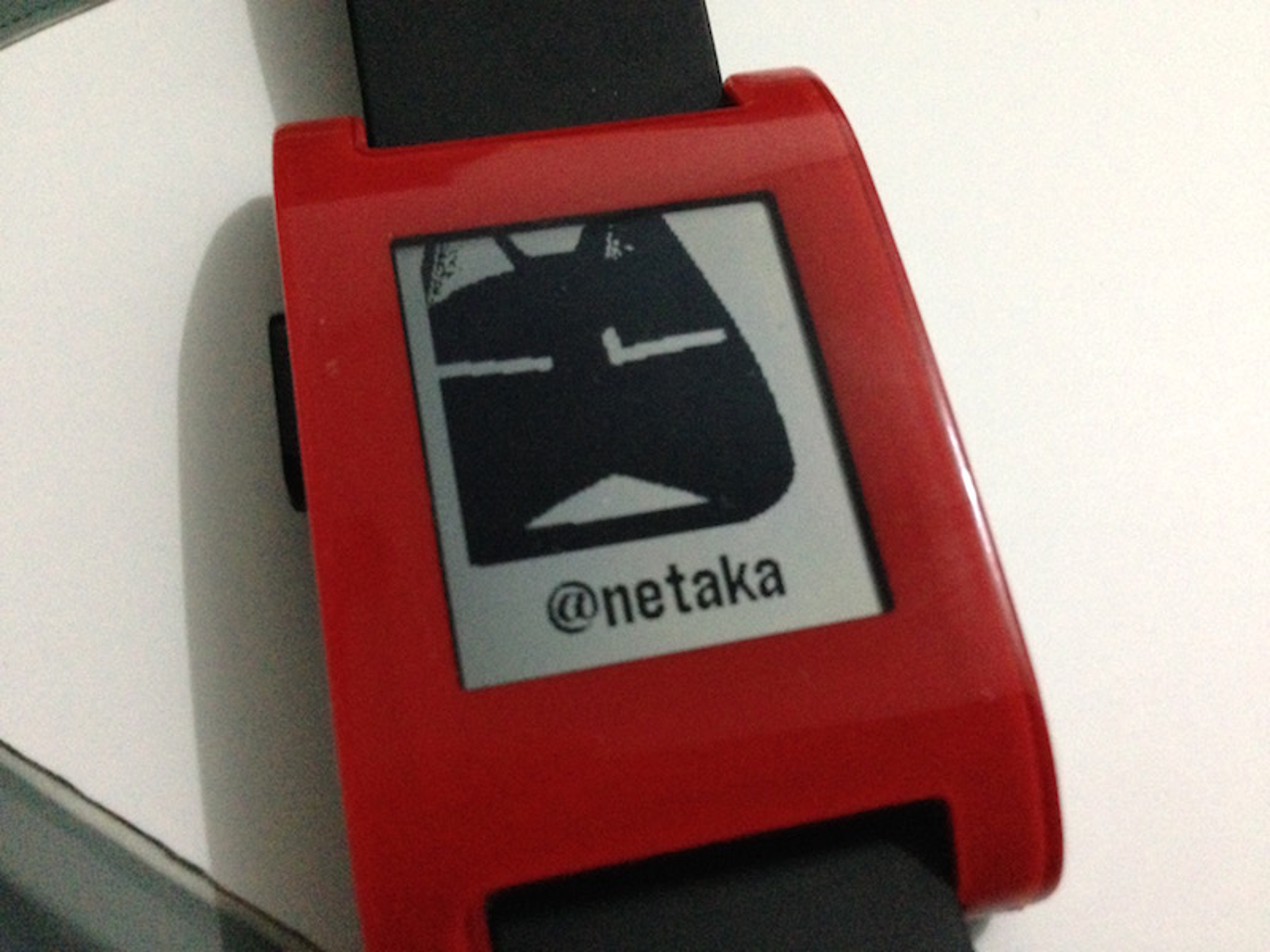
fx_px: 1211
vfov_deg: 42.9
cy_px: 476
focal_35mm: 33
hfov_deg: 55.4
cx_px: 635
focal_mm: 4.12
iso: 800
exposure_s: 1/15
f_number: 2.4
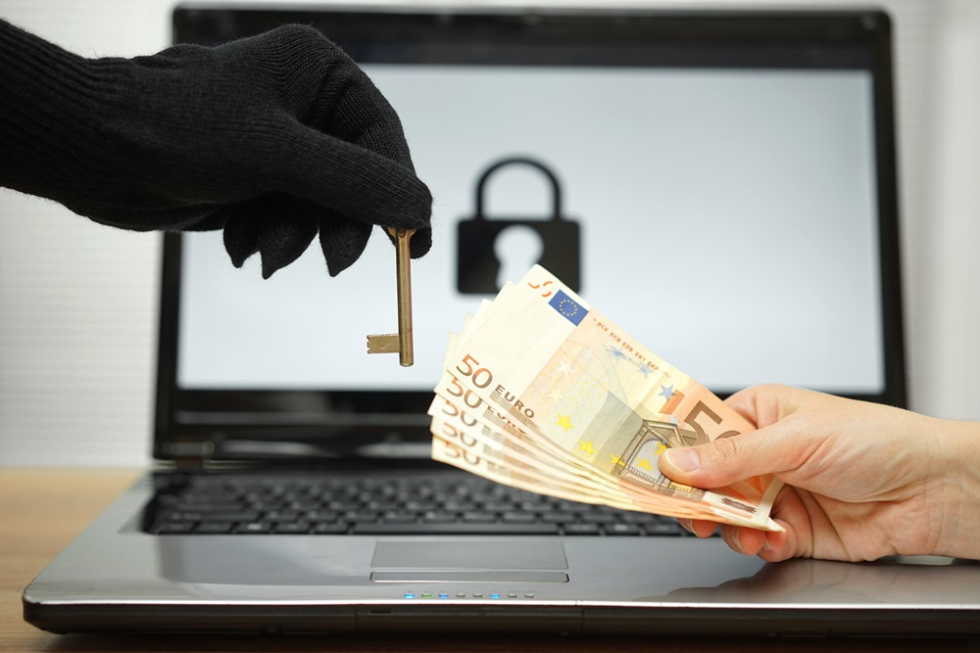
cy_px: 326
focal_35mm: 55
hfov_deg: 36.2
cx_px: 490
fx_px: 1497
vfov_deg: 24.6
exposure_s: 1/30
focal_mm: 55
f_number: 2.5
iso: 200
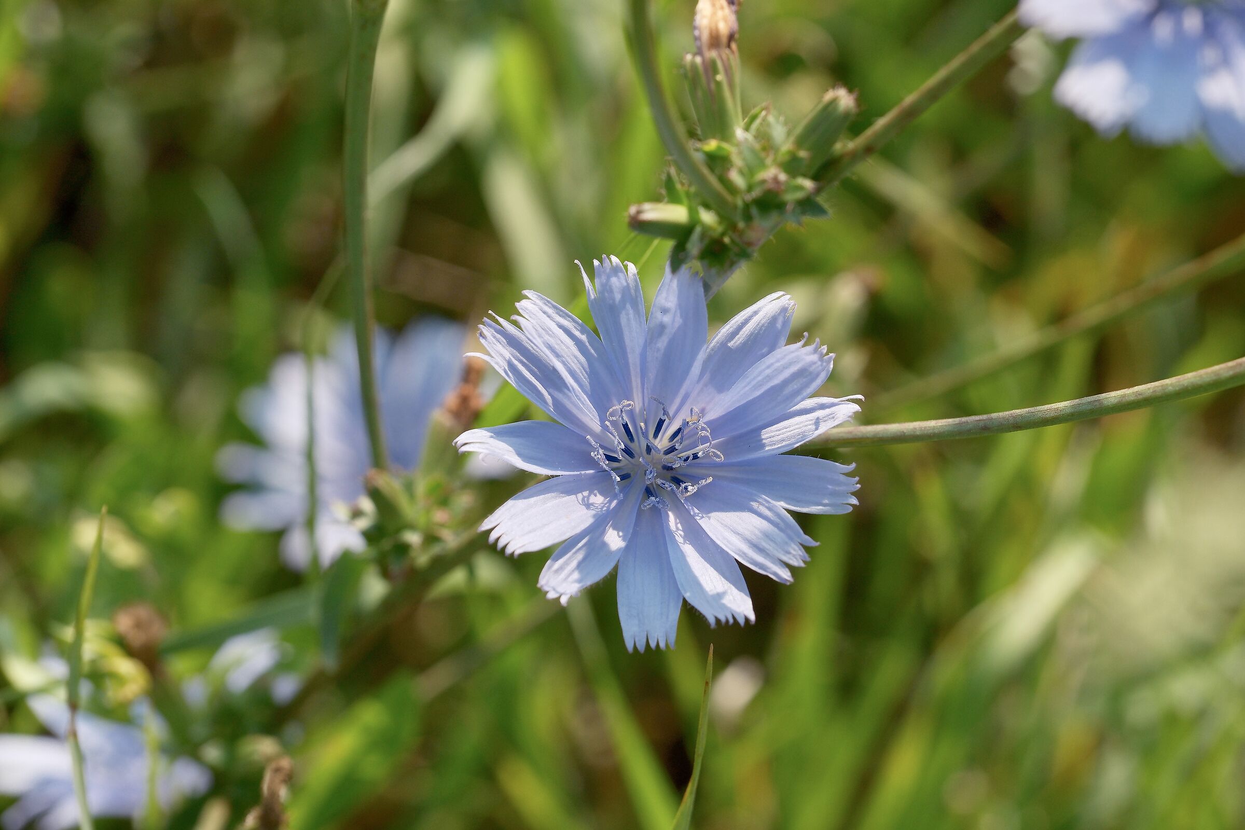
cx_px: 622
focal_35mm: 120
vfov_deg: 11.4
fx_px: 4150
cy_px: 415
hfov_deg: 17.1
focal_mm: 80
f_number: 7.1
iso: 800
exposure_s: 1/1250
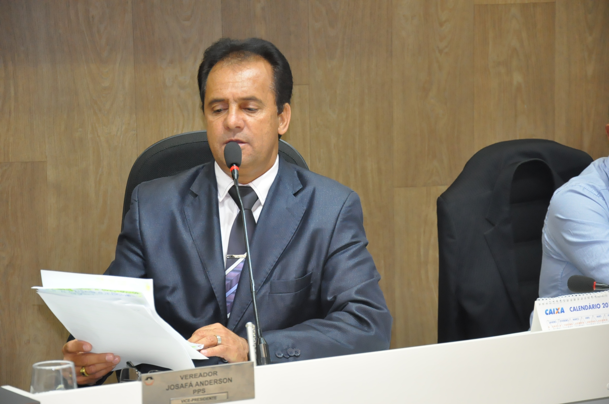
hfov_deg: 16.1
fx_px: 2154
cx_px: 304
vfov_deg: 10.7
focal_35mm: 128
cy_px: 202
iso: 2000
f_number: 5.6
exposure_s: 1/60
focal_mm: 85
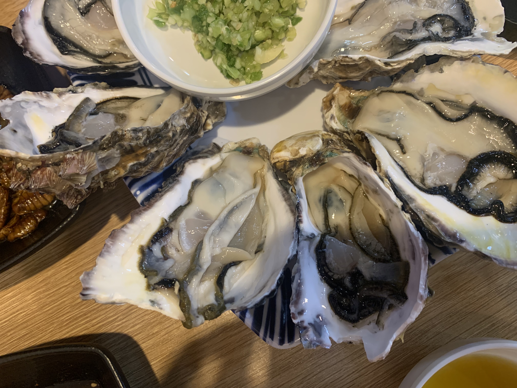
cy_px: 194
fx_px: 388
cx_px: 258
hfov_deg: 67.3
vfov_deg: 53.1
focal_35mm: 26
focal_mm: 4.25
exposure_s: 1/60
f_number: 1.8
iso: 250
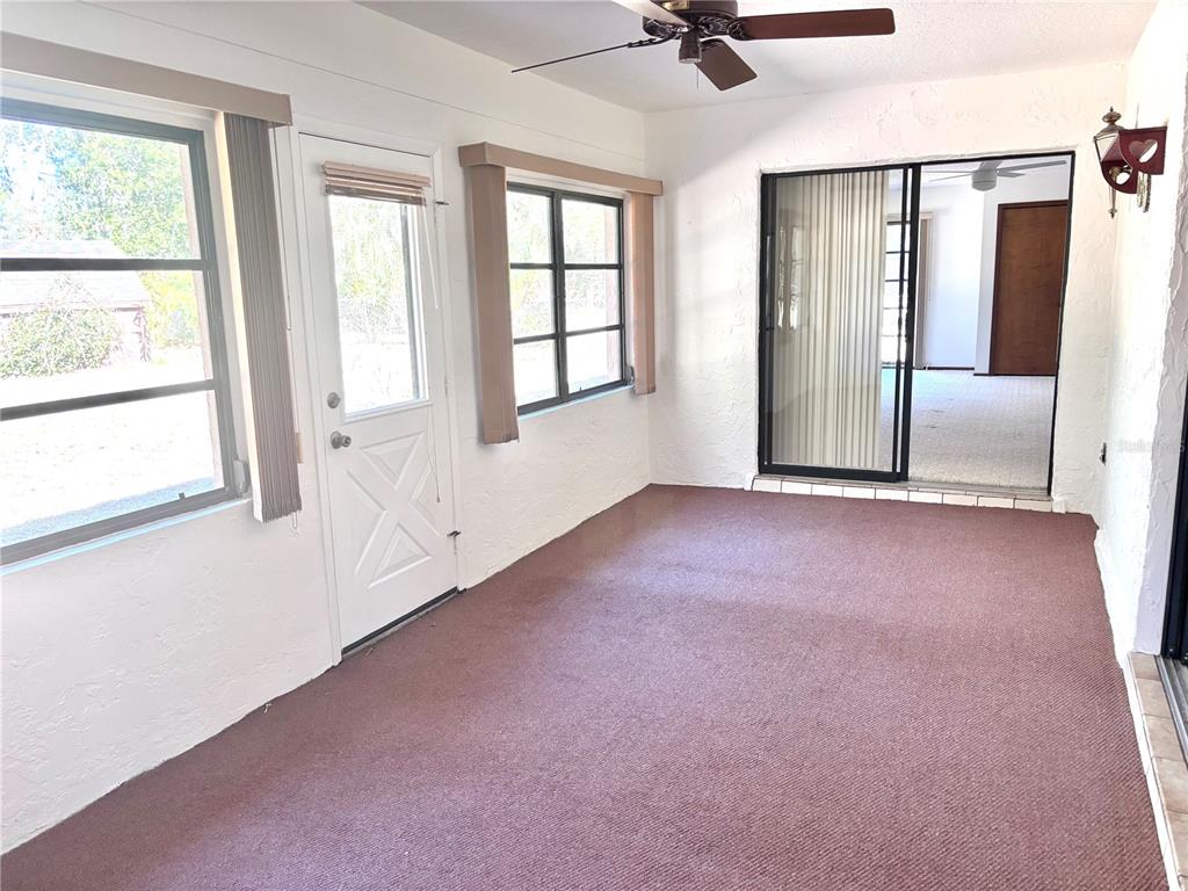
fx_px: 892
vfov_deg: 53.1
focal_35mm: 26
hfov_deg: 67.3
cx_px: 594
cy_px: 446
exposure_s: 1/87
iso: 125
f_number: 1.6
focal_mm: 5.96
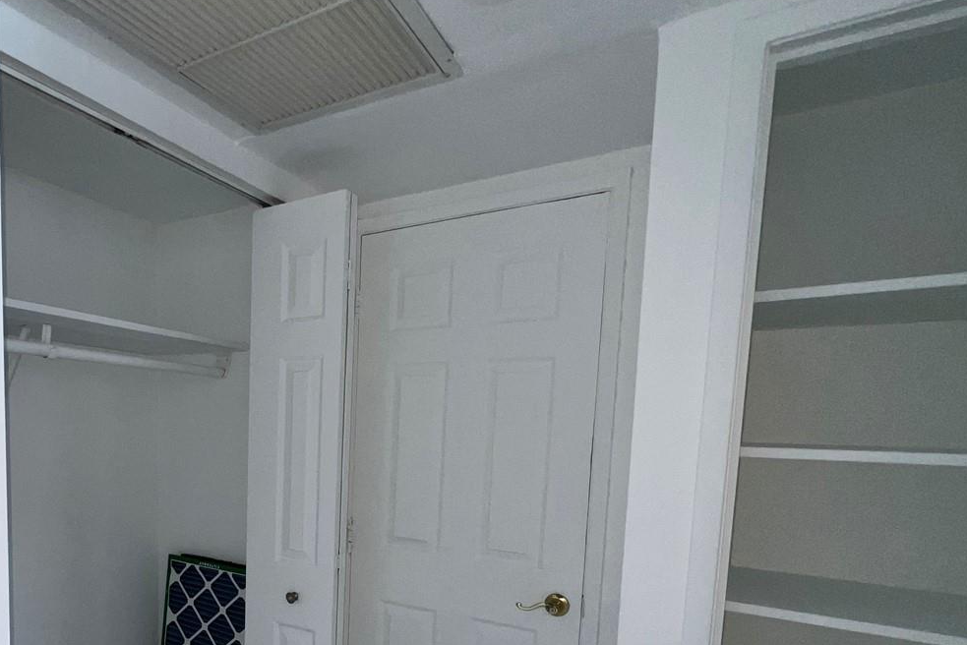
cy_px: 482
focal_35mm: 22
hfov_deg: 72.6
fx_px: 591
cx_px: 232
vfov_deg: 54.6
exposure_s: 1/122
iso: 64
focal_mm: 1.57
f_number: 1.8
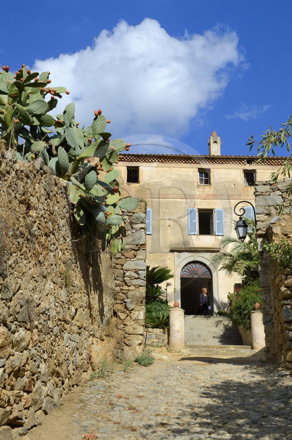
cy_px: 220
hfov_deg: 28.0
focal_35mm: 48
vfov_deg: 41.1
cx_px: 146
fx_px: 585
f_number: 14
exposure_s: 1/250
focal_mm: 48
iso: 200
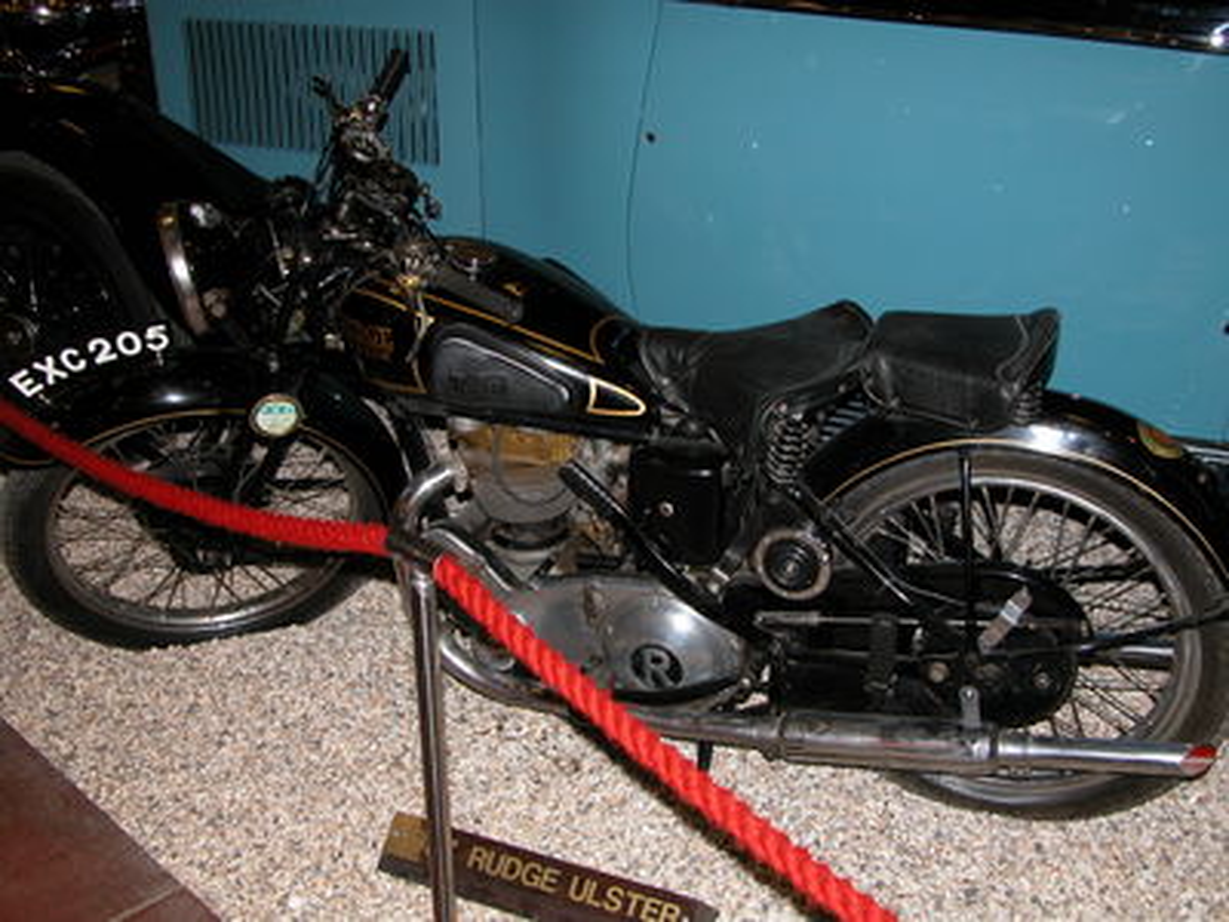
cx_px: 614
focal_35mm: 42
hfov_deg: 44.8
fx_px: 1491
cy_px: 461
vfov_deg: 34.3
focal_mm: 10.7
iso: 100
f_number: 2.9
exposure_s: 1/60
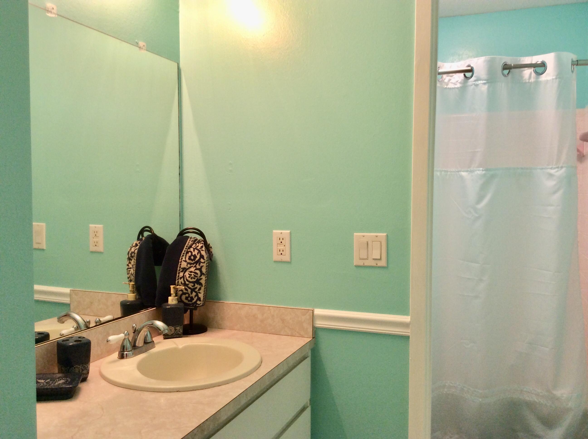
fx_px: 543
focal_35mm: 32
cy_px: 220
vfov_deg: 44.1
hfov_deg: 56.9
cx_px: 294
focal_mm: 3.3
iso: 64
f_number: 2.4
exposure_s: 1/24
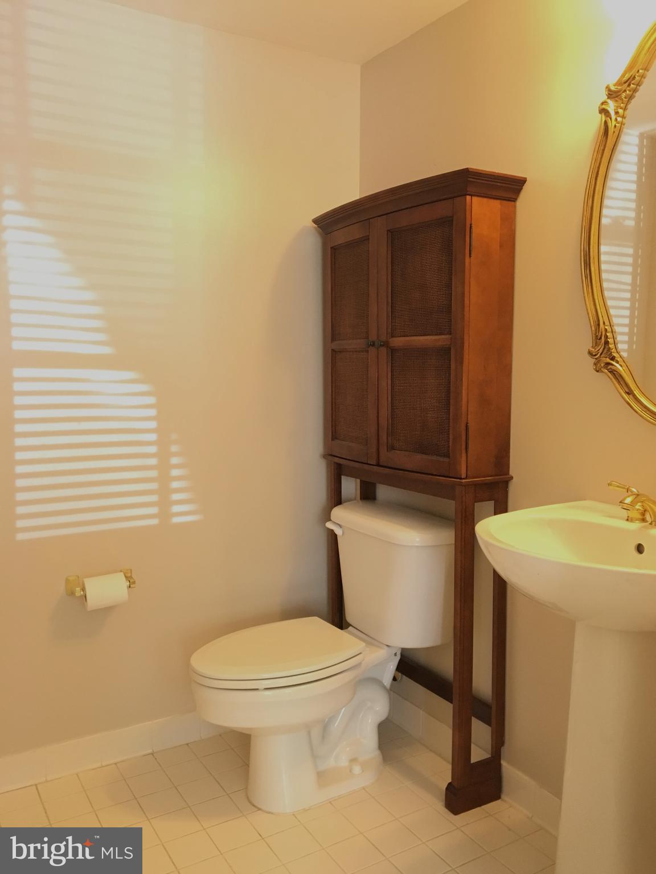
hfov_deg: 48.2
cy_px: 437
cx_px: 328
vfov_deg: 61.7
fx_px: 733
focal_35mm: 29
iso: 200
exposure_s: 1/24
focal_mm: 4.15
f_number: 2.2
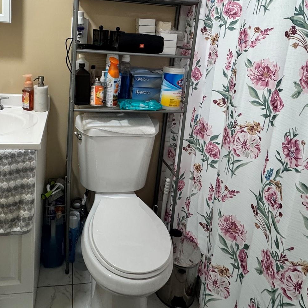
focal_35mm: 26
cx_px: 109
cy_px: 82
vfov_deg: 58.2
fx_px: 262
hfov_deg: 59.9
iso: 250
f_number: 2.2
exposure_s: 1/120
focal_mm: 2.22
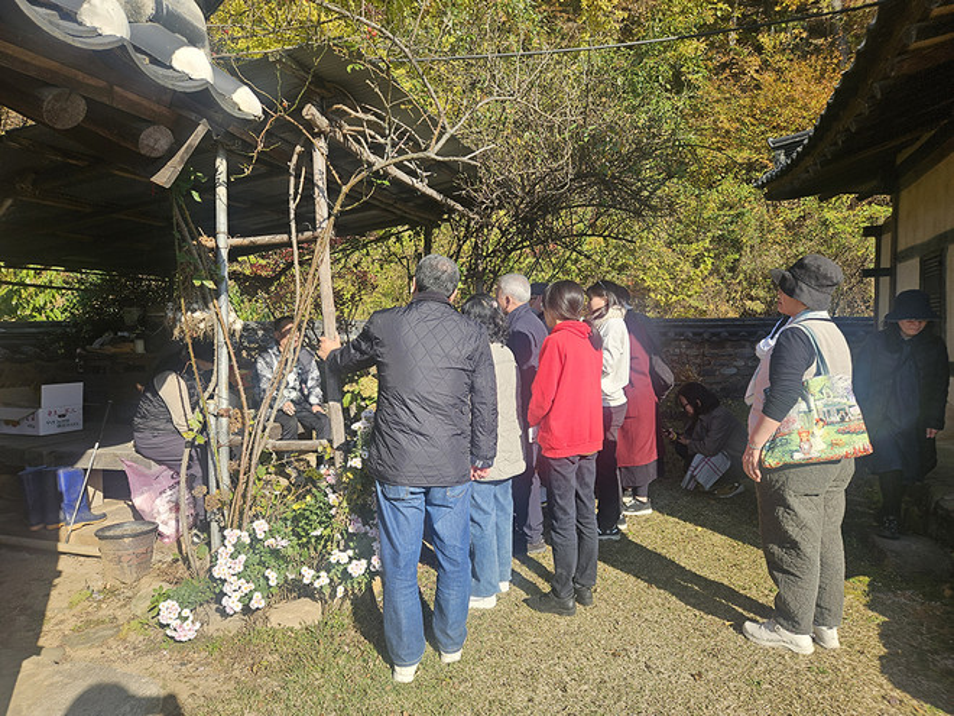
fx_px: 634
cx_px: 477
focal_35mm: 23
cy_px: 358
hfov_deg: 73.9
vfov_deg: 58.9
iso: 25
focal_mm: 5.4
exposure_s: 1/1022
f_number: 1.8
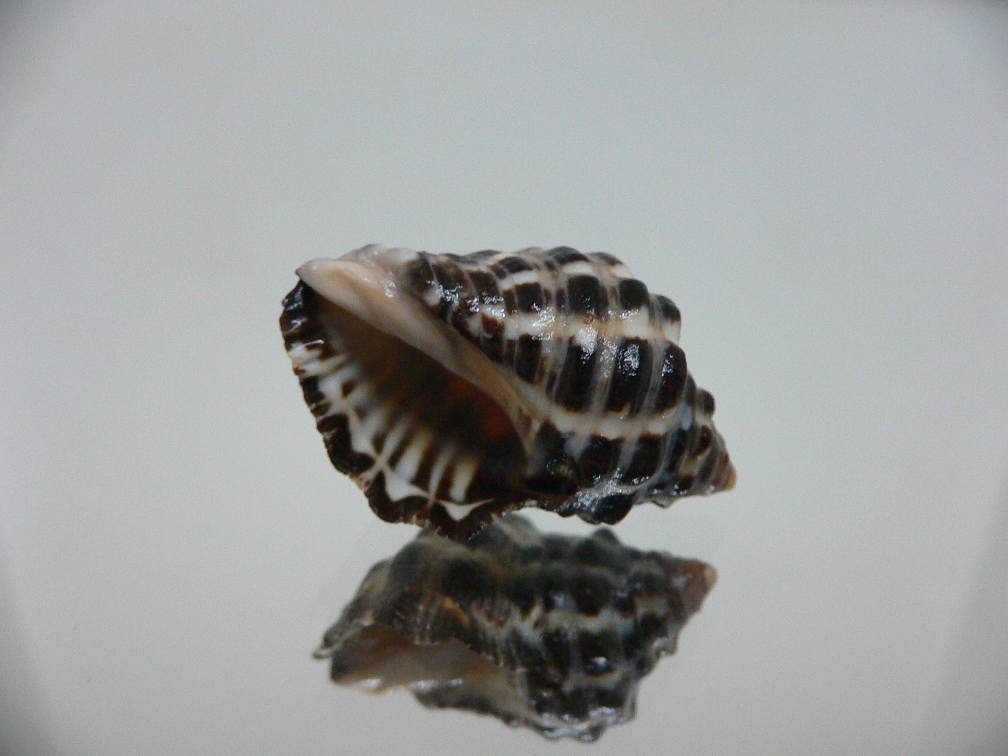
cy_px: 378
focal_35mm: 35
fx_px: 1019
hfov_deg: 52.6
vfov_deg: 40.7
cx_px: 504
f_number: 2.8
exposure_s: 1/60
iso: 200
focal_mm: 4.6
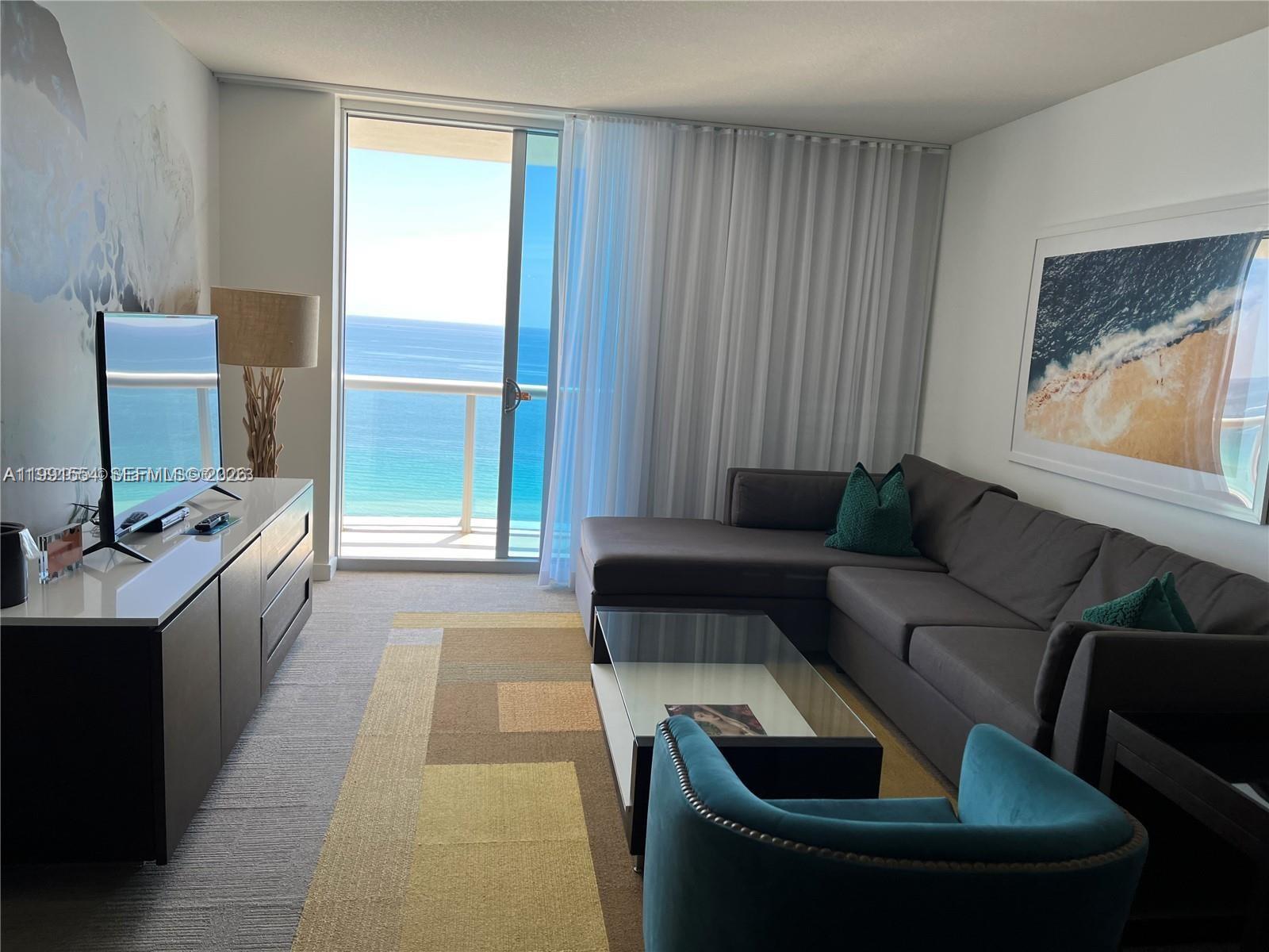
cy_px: 476
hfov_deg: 67.3
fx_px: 953
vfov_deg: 53.1
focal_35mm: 26
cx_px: 634
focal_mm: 5.1
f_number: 1.6
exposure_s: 1/415
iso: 50
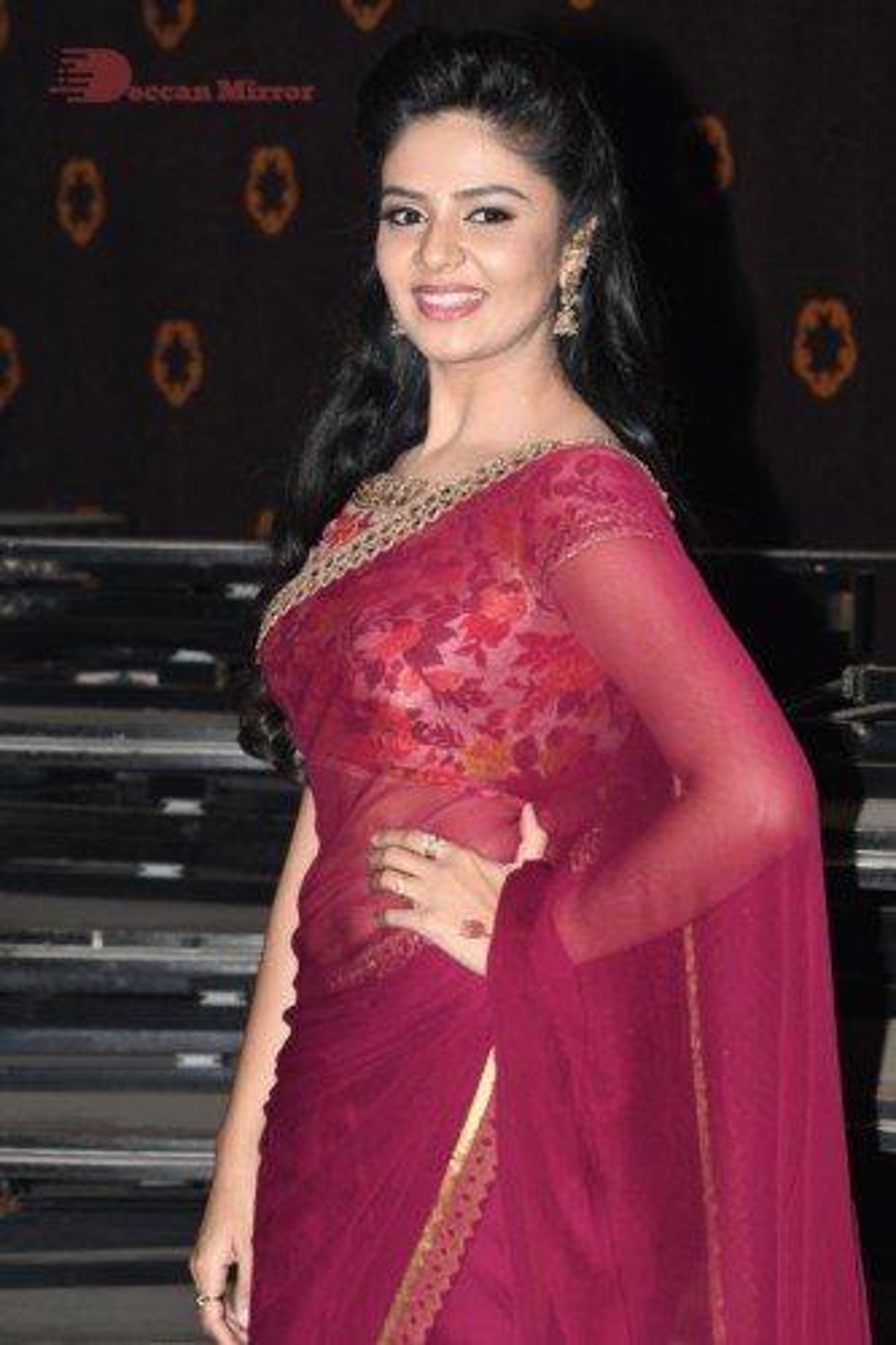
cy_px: 672
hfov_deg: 9.0
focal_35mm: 153
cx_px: 448
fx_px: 5716
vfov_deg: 13.4
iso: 640
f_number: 6.3
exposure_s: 1/60
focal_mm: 102
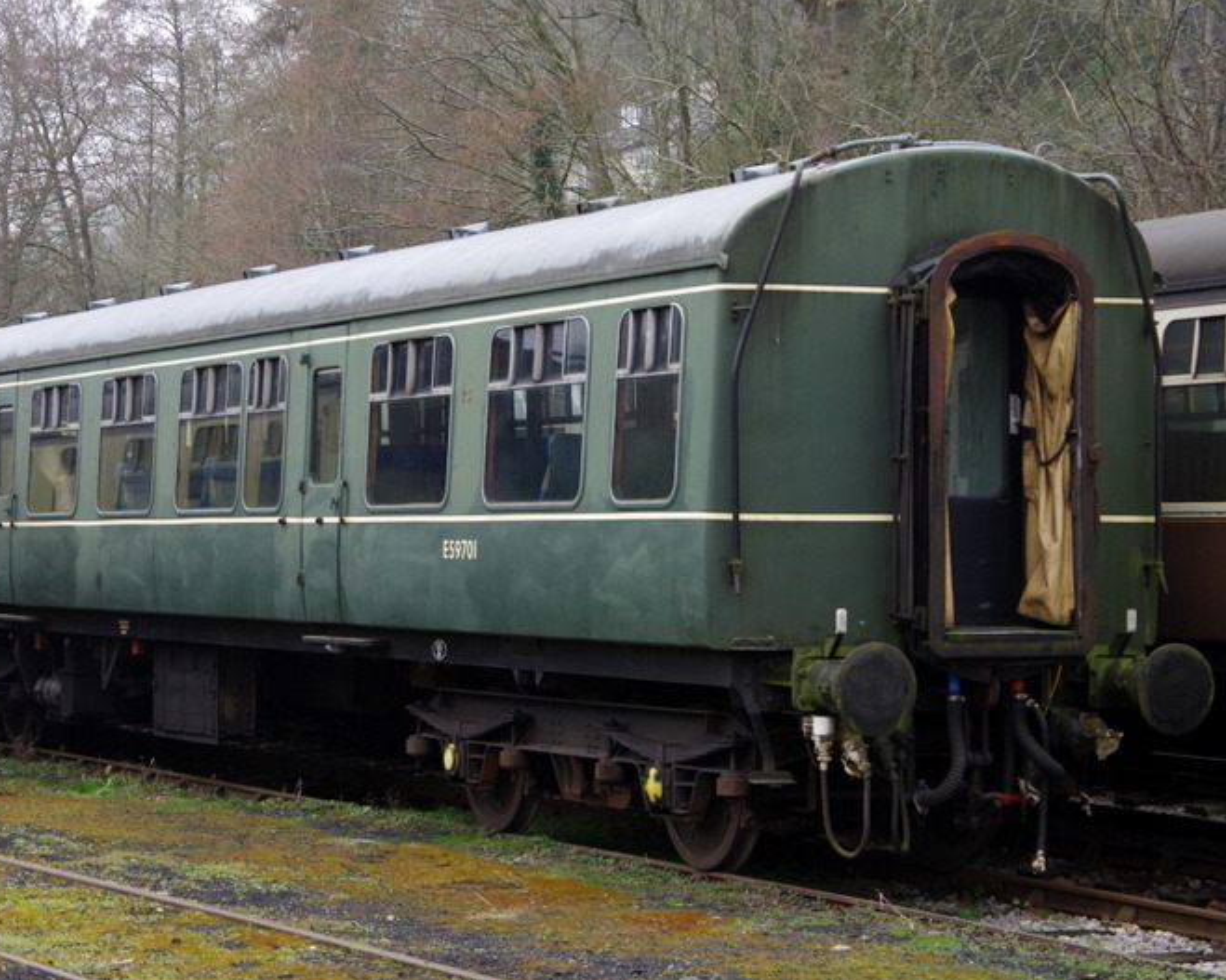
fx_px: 3265
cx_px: 513
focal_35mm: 90
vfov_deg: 17.1
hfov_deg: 21.2
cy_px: 493
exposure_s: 1/100
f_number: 8
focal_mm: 53
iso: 1000
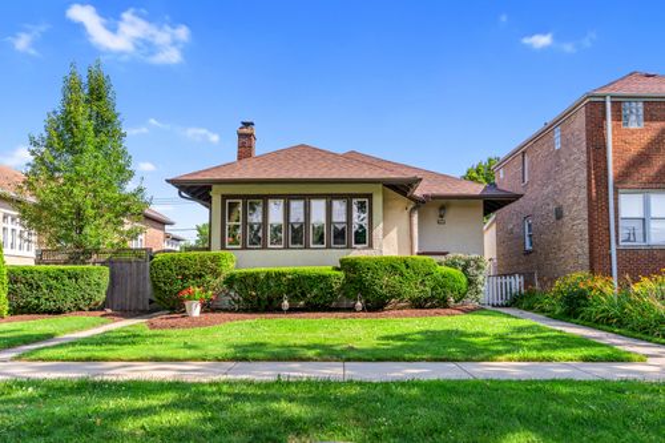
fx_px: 517
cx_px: 332
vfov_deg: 46.4
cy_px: 222
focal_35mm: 28
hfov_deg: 65.5
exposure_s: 1/10
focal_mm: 28
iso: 64
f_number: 9
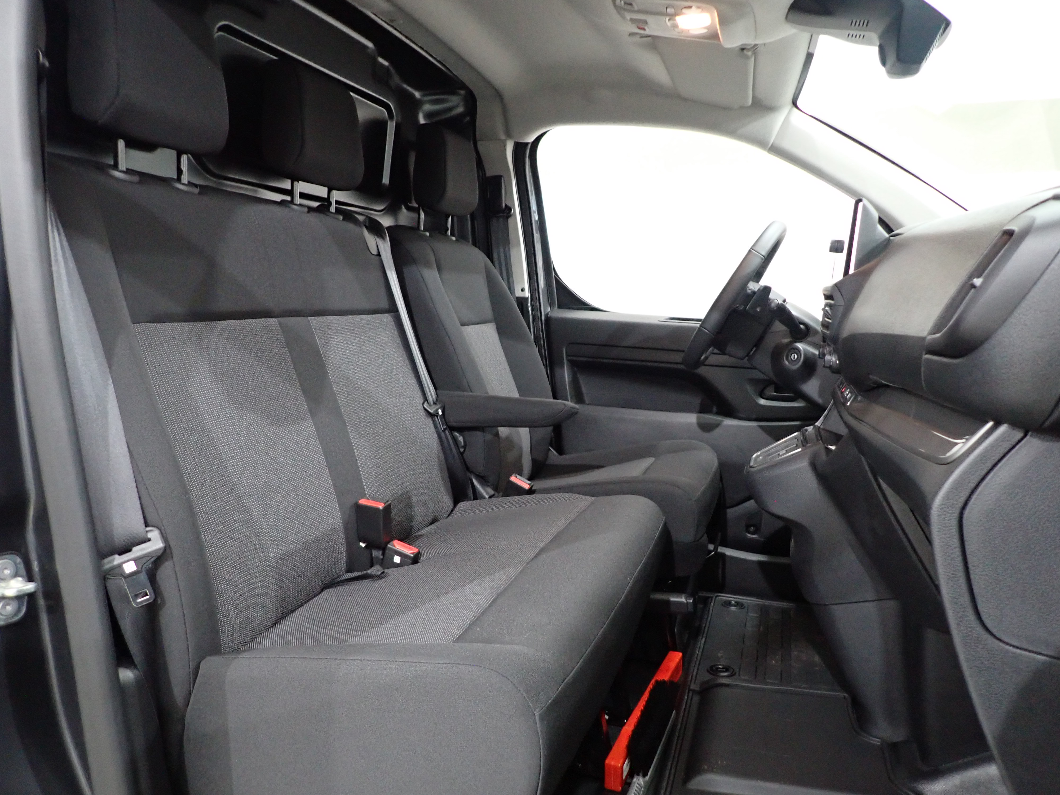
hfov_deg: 69.4
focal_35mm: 25
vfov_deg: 54.9
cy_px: 398
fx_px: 766
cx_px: 530
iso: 640
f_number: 2
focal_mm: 4.5
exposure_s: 1/30
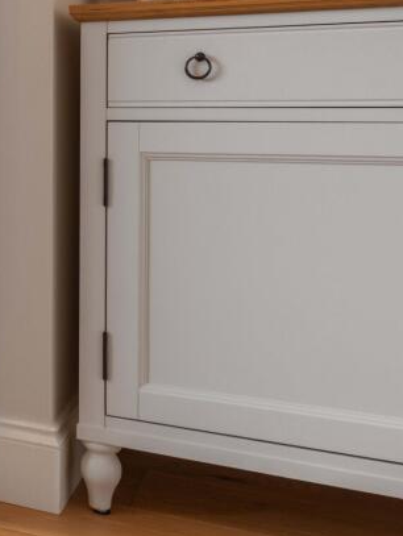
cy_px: 148
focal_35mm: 58
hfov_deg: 20.1
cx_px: -269
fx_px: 899
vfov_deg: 32.7
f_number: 5.6
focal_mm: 24
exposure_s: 1/60
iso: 640
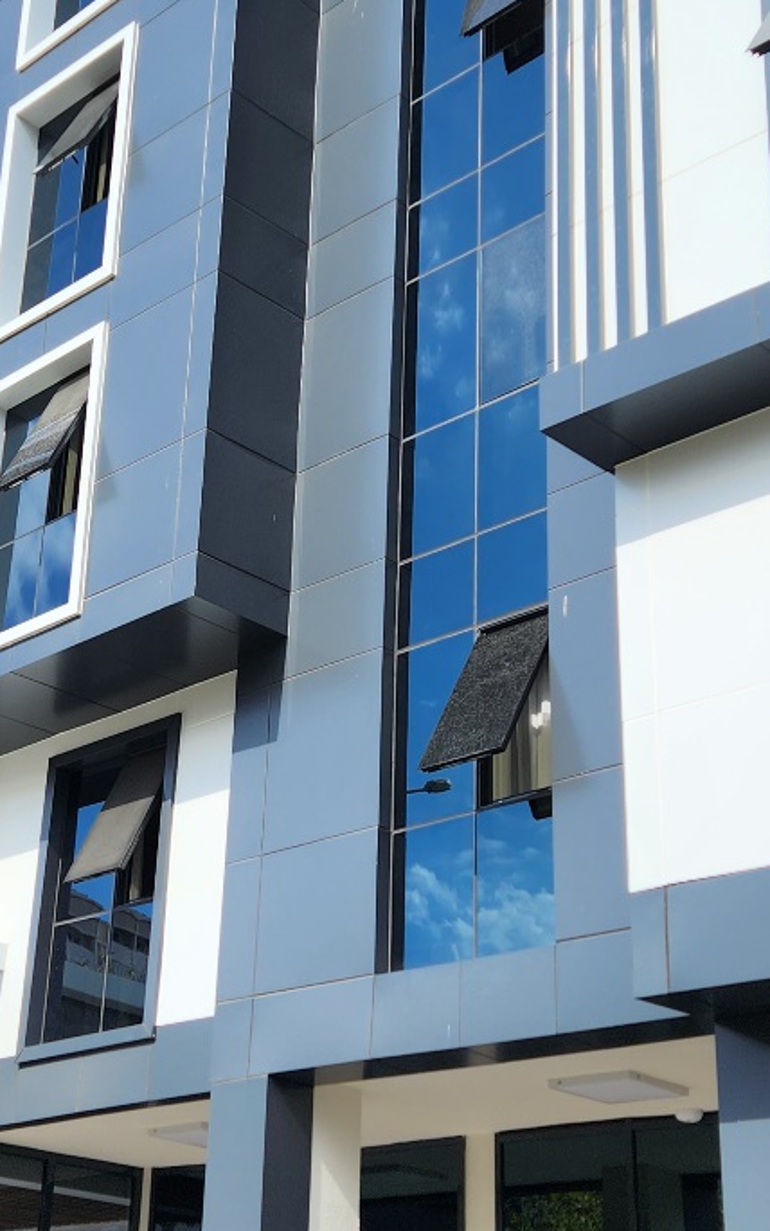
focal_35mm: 57
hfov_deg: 22.7
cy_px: 628
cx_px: 272
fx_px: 1912
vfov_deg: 35.7
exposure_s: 1/3333
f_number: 1.8
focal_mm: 5.4
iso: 20
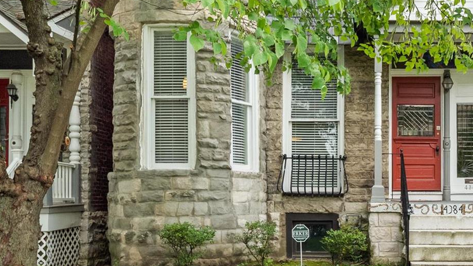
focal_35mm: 51
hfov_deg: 39.4
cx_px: 358
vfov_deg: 23.1
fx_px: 639
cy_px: 45
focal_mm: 14
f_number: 8
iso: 400
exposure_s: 1/125
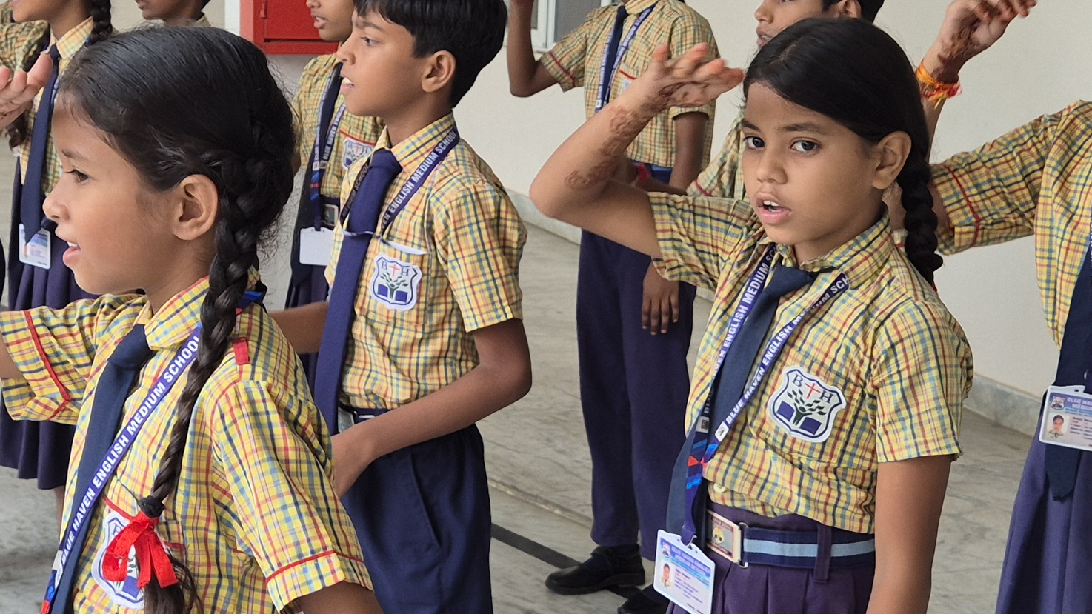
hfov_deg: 31.0
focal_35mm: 68
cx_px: 533
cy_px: 233
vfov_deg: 17.7
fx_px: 1969
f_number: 1.8
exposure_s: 1/180
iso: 40
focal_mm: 5.4
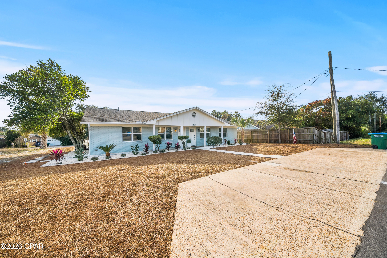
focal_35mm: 12
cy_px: 129
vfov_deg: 90.1
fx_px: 129
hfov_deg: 112.6
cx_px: 194
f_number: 7.1
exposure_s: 1/320
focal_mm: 12
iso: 80
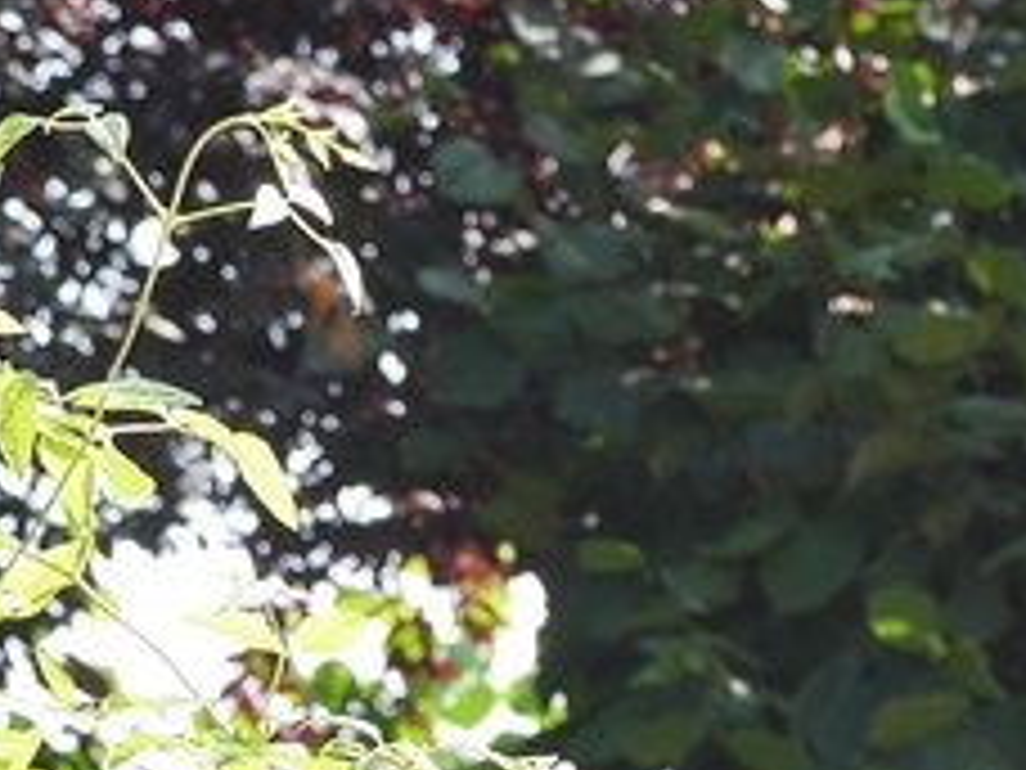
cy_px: 1279
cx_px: 747
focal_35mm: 232
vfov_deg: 6.3
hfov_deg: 8.5
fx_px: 6876
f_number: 4.5
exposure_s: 1/250
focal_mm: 22
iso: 200
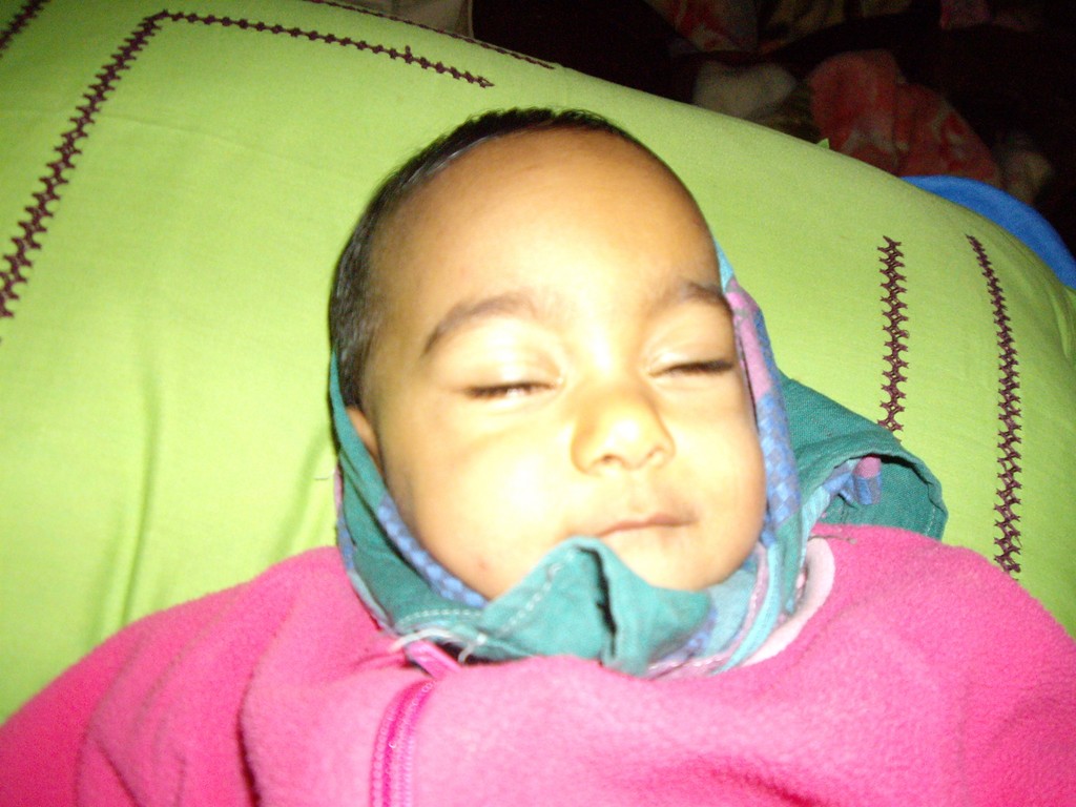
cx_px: 538
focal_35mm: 38
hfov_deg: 49.0
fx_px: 1181
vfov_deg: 37.7
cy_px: 404
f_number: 2.7
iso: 400
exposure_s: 1/40
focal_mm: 6.2
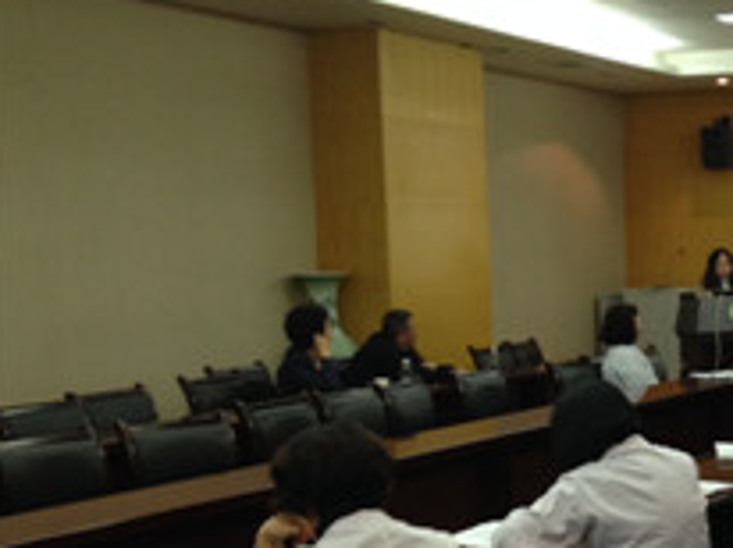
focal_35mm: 72
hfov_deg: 25.2
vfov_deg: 20.2
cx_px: 793
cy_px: 432
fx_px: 1523
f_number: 2.4
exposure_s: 1/20
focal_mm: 4.12
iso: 125
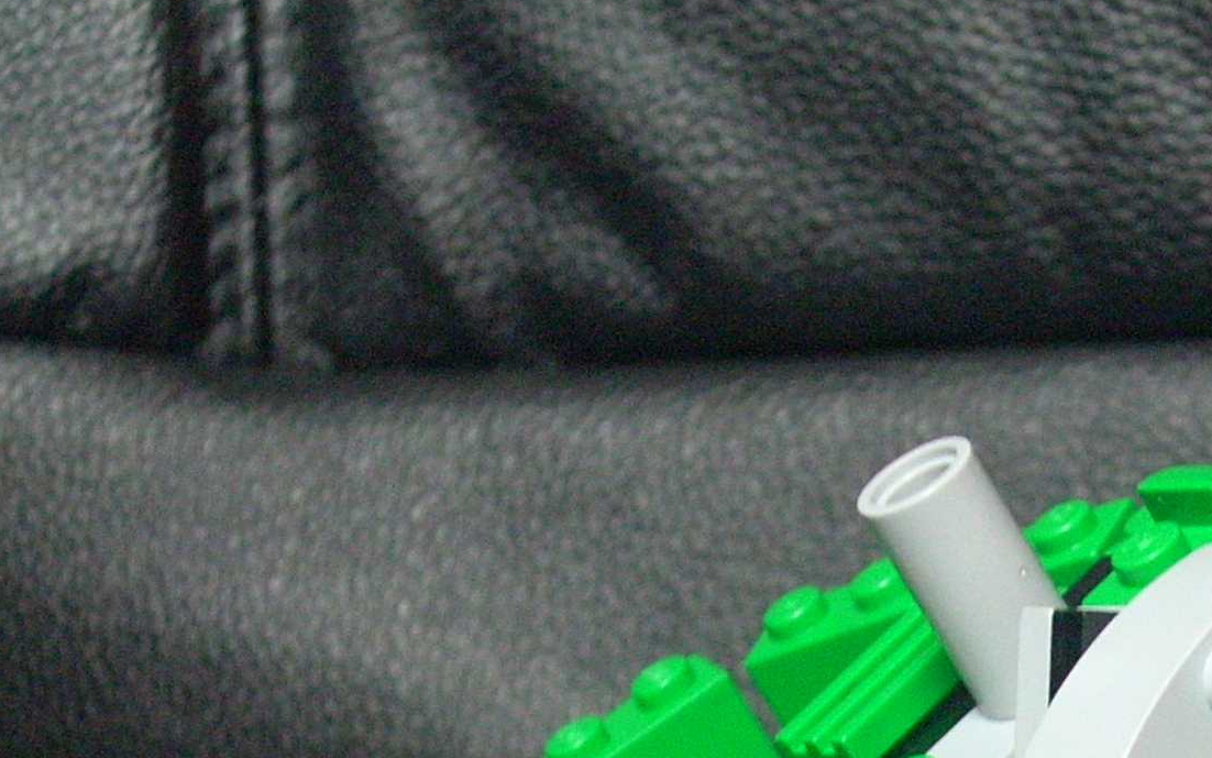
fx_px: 5285
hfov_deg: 13.0
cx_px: 1141
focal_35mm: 160
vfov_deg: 8.1
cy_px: 987
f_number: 3.8
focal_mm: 10.7
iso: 259
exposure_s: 1/4
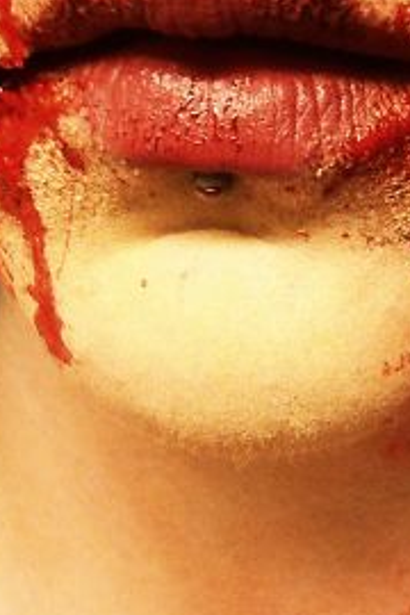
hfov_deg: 12.5
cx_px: 363
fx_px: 1862
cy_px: 114
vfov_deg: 18.6
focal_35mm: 109
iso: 100
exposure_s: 1/17
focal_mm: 3.85
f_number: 2.8
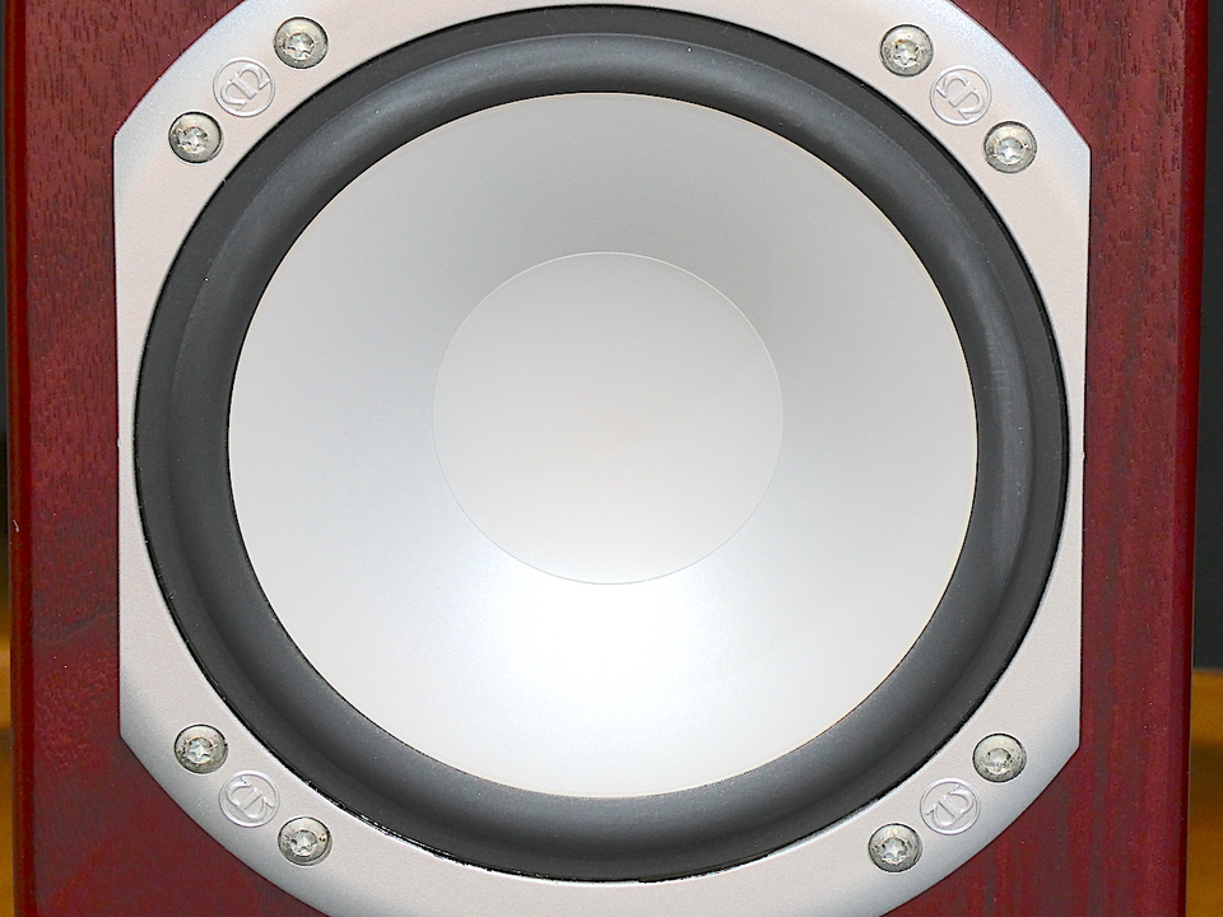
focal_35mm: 282
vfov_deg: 5.3
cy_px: 458
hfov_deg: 7.0
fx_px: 9963
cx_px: 612
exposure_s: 1/6
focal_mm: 50.5
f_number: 5.7
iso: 200
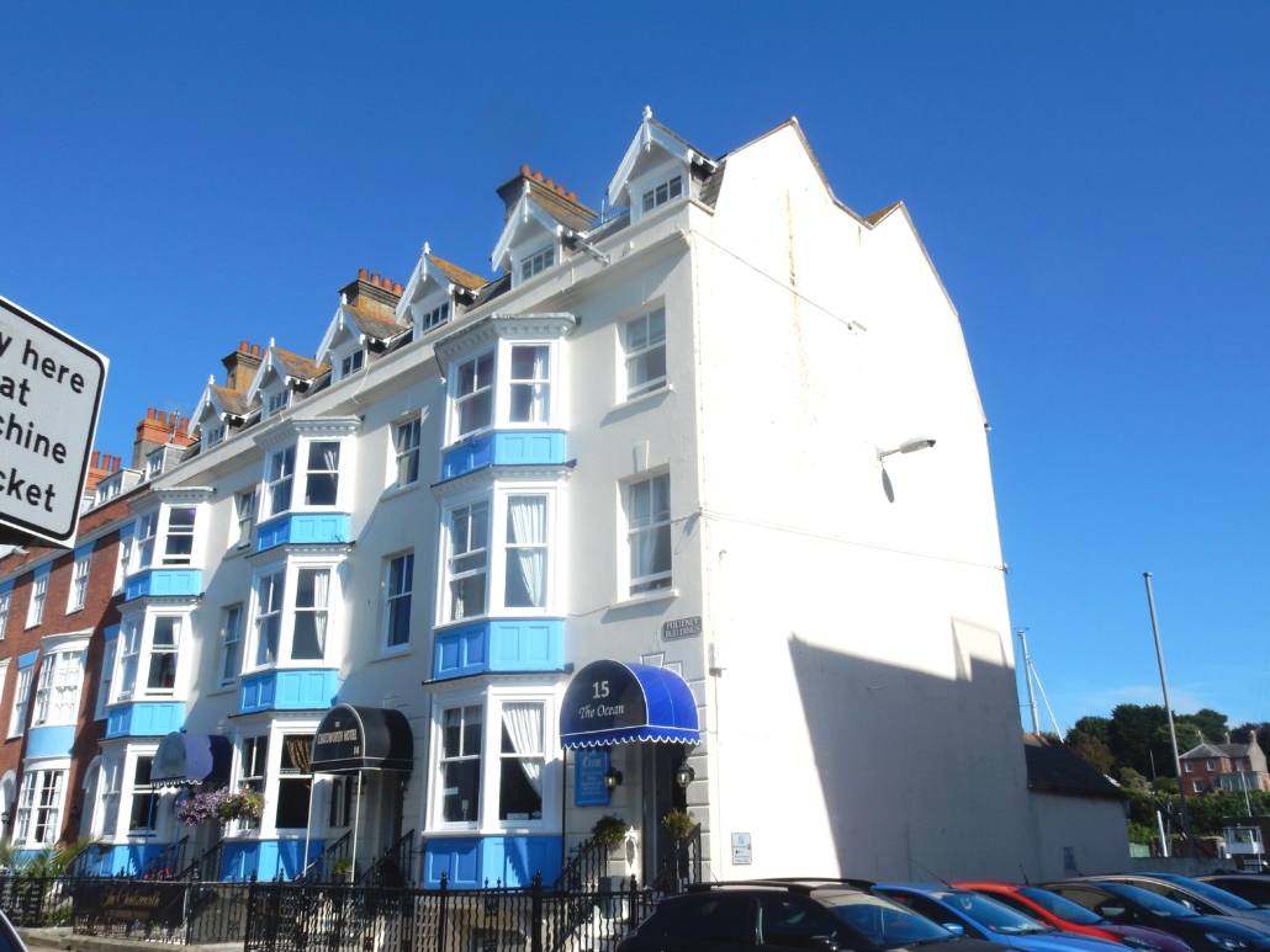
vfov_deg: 46.8
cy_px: 476
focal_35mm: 30
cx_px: 635
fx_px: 1101
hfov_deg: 60.0
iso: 125
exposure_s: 1/1000
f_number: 5
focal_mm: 5.4
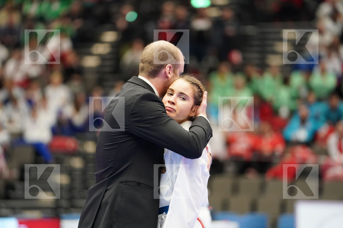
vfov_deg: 6.9
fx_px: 1905
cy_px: 114
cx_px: 172
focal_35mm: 200
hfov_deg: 10.3
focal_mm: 200
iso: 4000
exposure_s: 1/500
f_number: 2.8
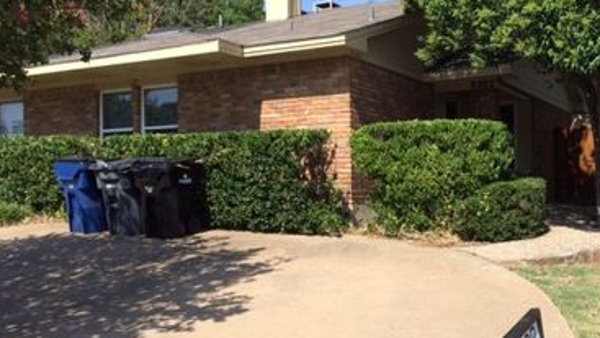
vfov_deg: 27.8
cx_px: 351
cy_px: 185
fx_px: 685
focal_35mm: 43
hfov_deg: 47.1
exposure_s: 1/1580
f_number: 2.2
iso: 32
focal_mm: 4.15
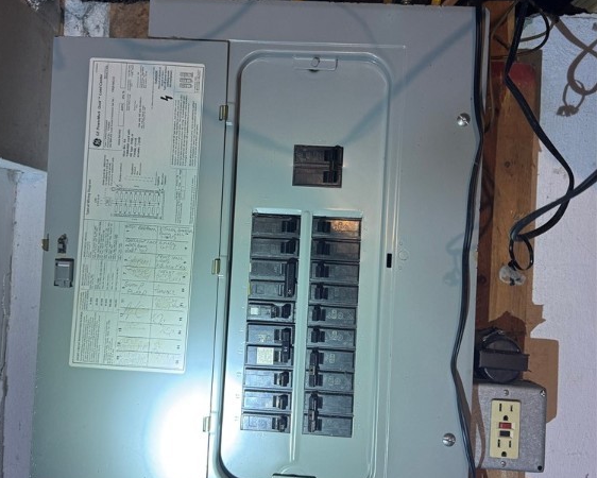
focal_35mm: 32
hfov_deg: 55.6
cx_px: 292
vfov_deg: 45.8
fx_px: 566
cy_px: 235
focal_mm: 6.76
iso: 160
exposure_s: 1/60
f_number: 1.78
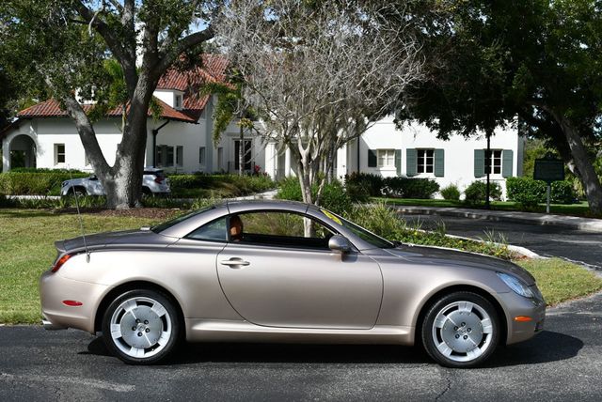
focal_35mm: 56
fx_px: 937
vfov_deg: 24.2
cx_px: 301
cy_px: 201
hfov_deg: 35.6
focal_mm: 28
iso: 100
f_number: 9
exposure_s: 1/320
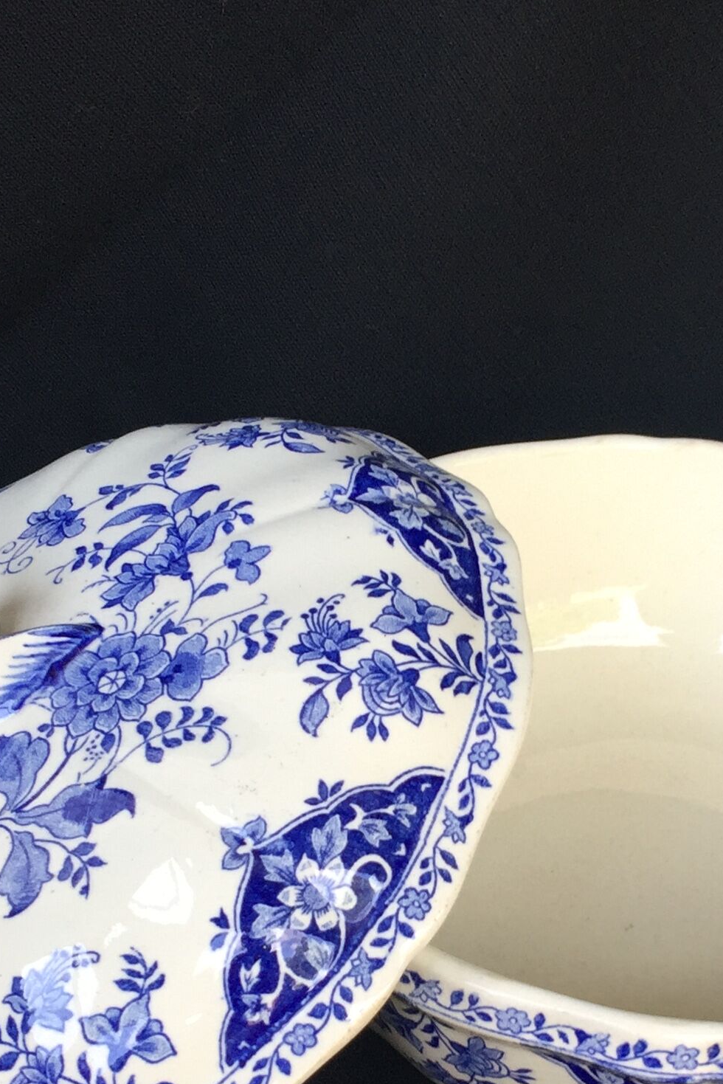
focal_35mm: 67
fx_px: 2017
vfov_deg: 29.7
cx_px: 457
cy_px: 767
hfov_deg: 20.3
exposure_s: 1/100
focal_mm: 4.15
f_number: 2.2
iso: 40
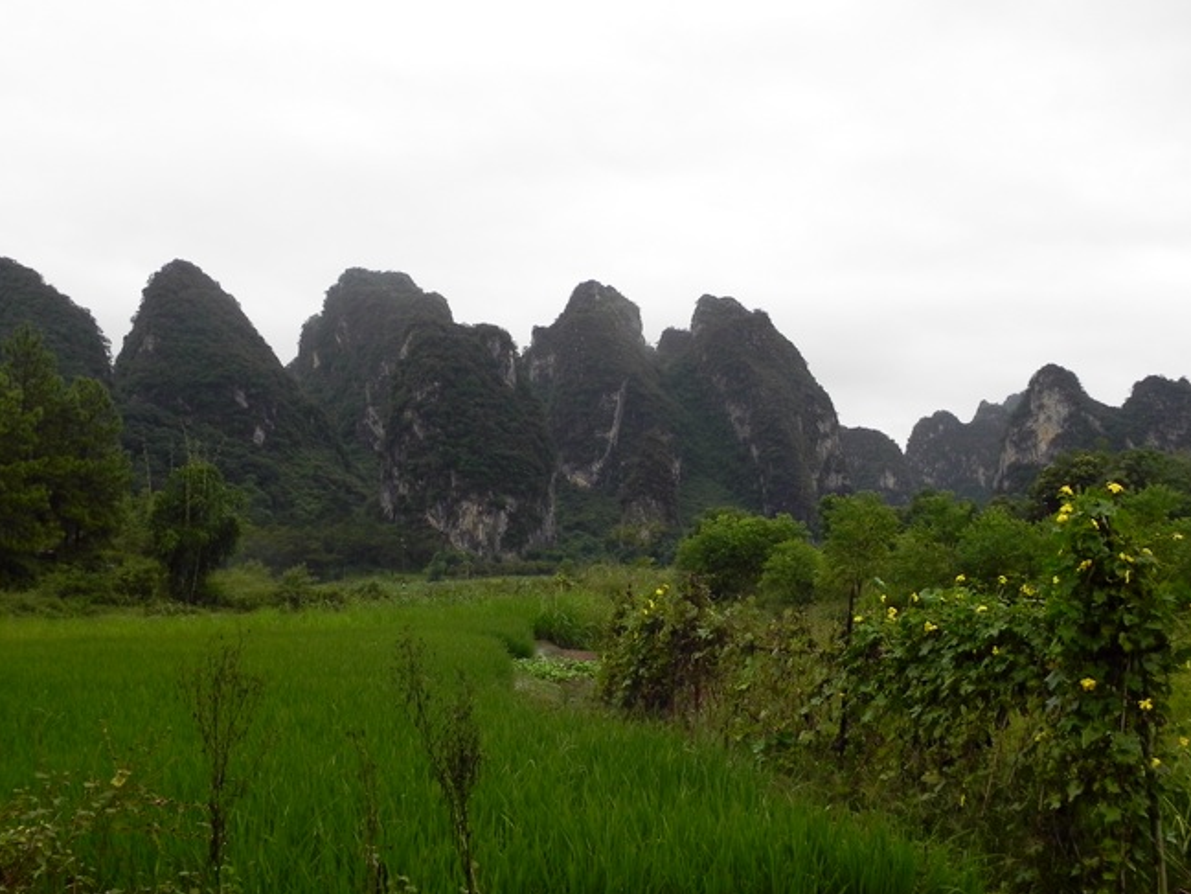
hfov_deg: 46.8
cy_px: 474
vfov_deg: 35.9
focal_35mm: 40
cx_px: 627
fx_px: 1376
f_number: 5
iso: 160
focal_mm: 6.6
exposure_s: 1/174
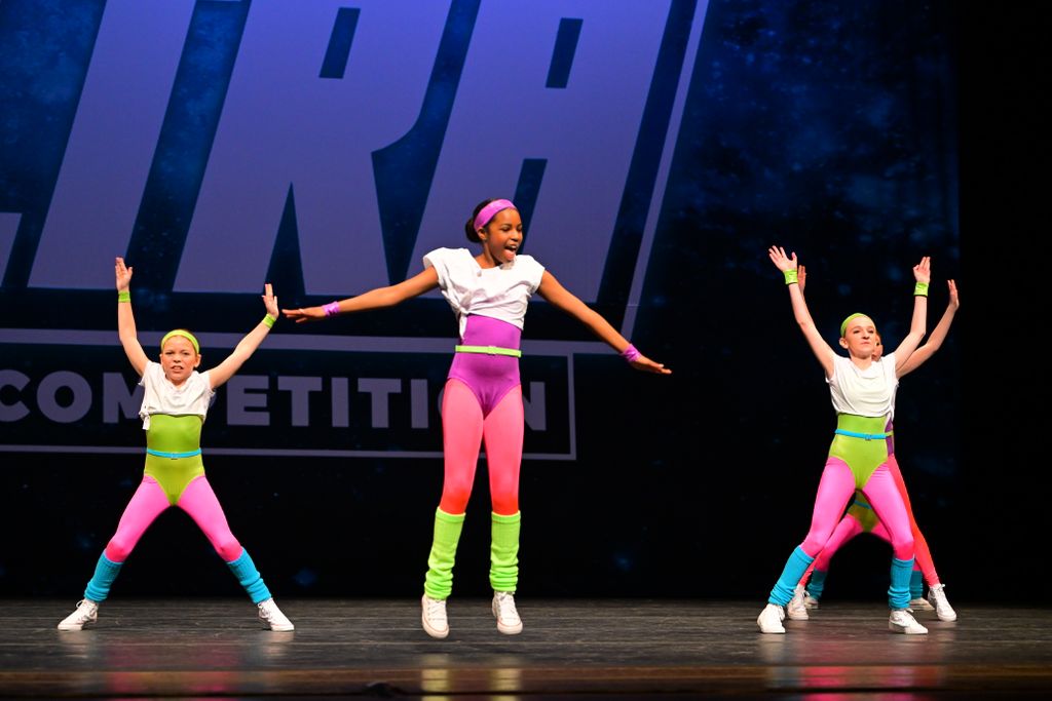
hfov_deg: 28.4
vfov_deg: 19.2
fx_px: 2075
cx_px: 526
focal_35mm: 71
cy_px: 350
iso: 3200
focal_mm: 71
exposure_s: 1/800
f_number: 3.5
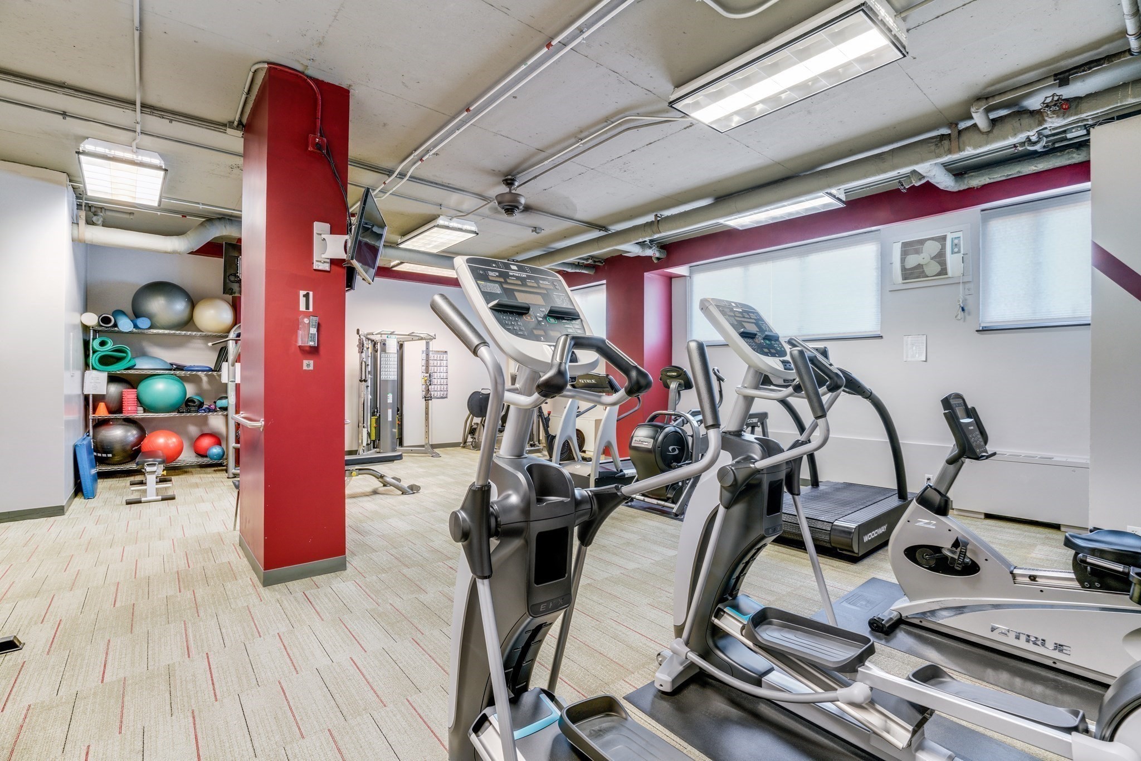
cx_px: 570
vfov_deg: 73.8
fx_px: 507
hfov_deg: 96.7
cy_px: 380
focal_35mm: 16
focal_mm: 16
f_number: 7.1
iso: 800
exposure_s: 1/1.67
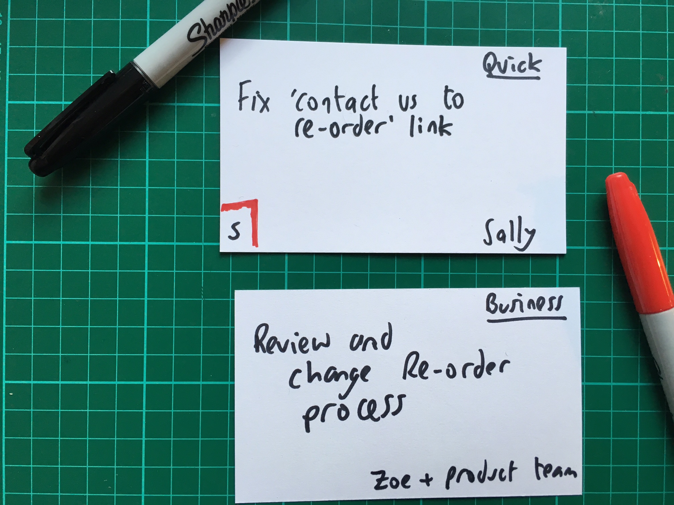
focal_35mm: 29
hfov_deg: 61.7
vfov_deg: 48.2
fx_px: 565
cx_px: 337
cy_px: 252
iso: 40
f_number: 2.2
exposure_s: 1/33
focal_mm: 4.15
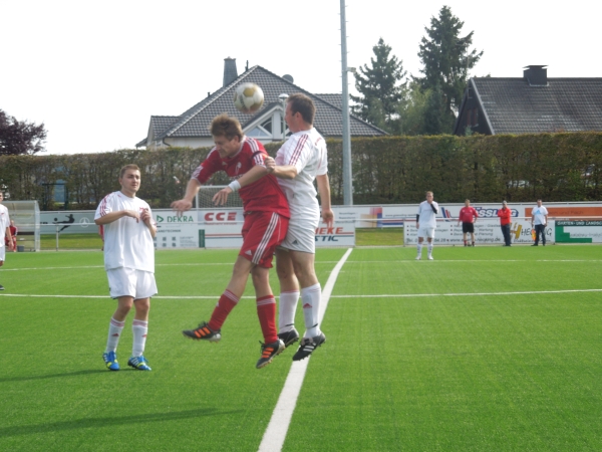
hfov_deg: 18.5
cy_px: 226
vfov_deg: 14.0
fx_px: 1843
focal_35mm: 106
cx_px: 301
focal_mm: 19.1
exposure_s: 1/250
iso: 100
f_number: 4.7
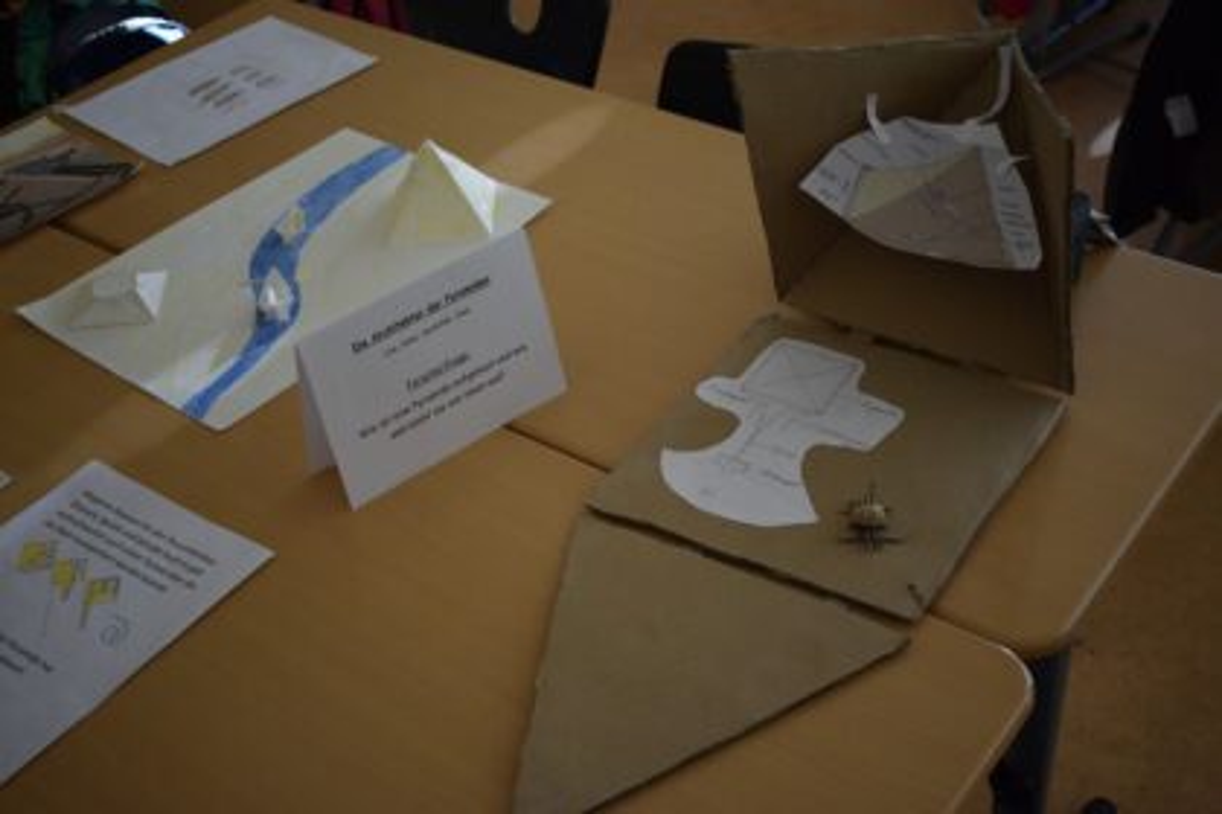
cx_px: 611
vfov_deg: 29.9
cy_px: 407
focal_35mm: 45
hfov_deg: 43.6
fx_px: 1527
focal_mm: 30
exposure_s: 1/60
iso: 640
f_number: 4.2
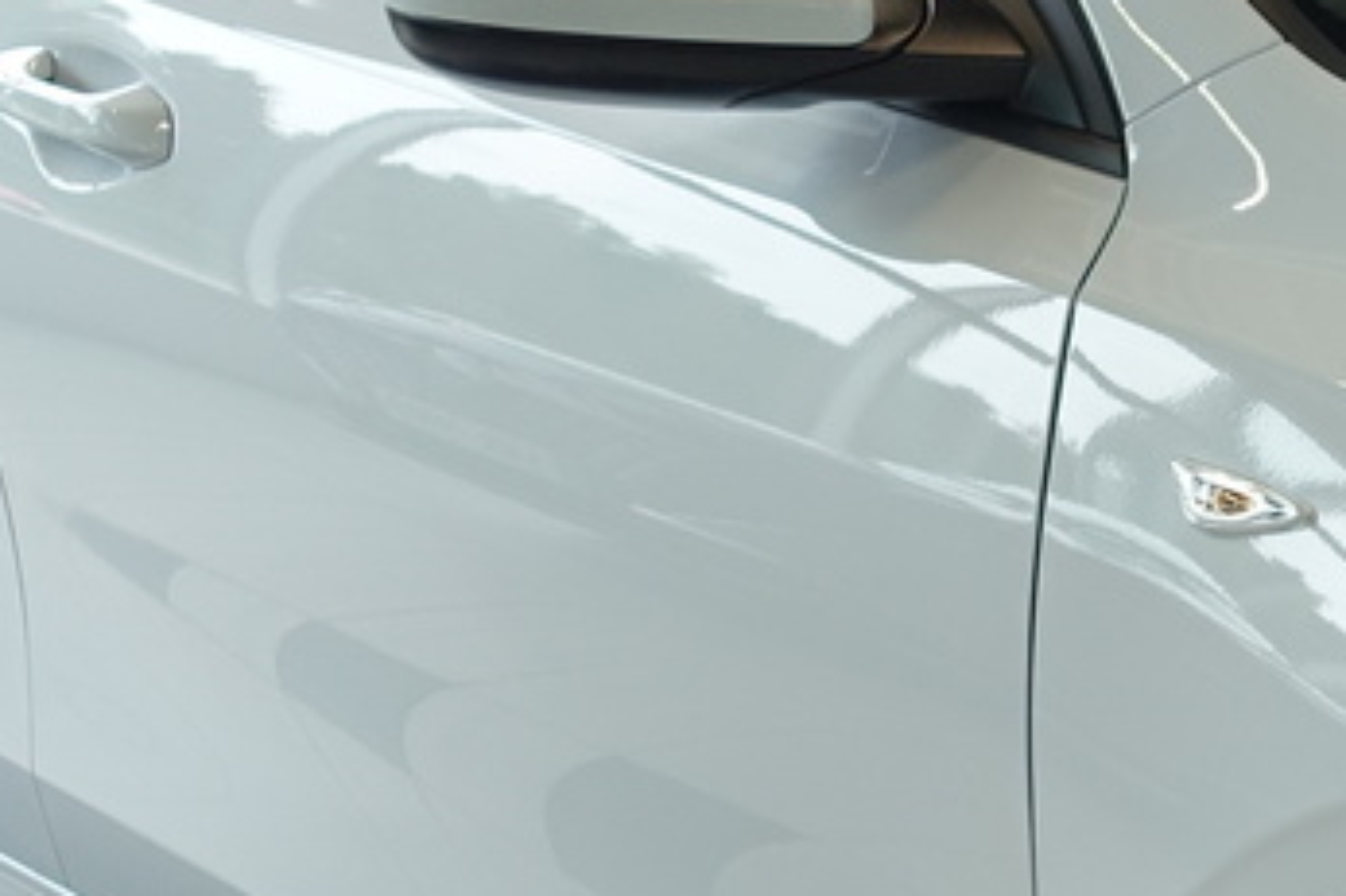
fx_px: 4185
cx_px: 1618
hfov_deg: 17.4
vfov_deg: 12.0
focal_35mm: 112
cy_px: 1051
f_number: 2.8
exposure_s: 1/80
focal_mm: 8.8
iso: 125
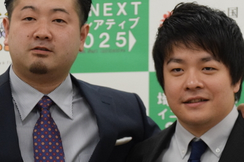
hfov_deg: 8.4
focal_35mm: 246
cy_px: 99
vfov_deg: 5.6
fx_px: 1665
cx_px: 123
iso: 3200
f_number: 5.3
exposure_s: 1/250
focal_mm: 86
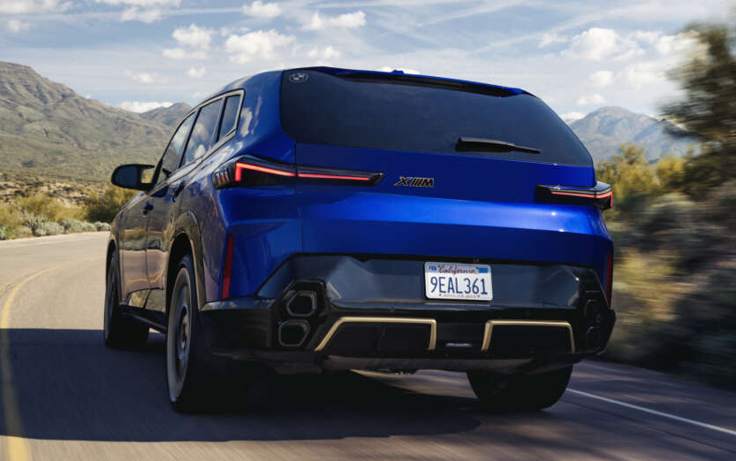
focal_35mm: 52
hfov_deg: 38.9
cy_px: 230
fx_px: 1043
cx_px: 375
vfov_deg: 24.9
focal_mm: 50
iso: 100
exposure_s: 1/25
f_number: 14
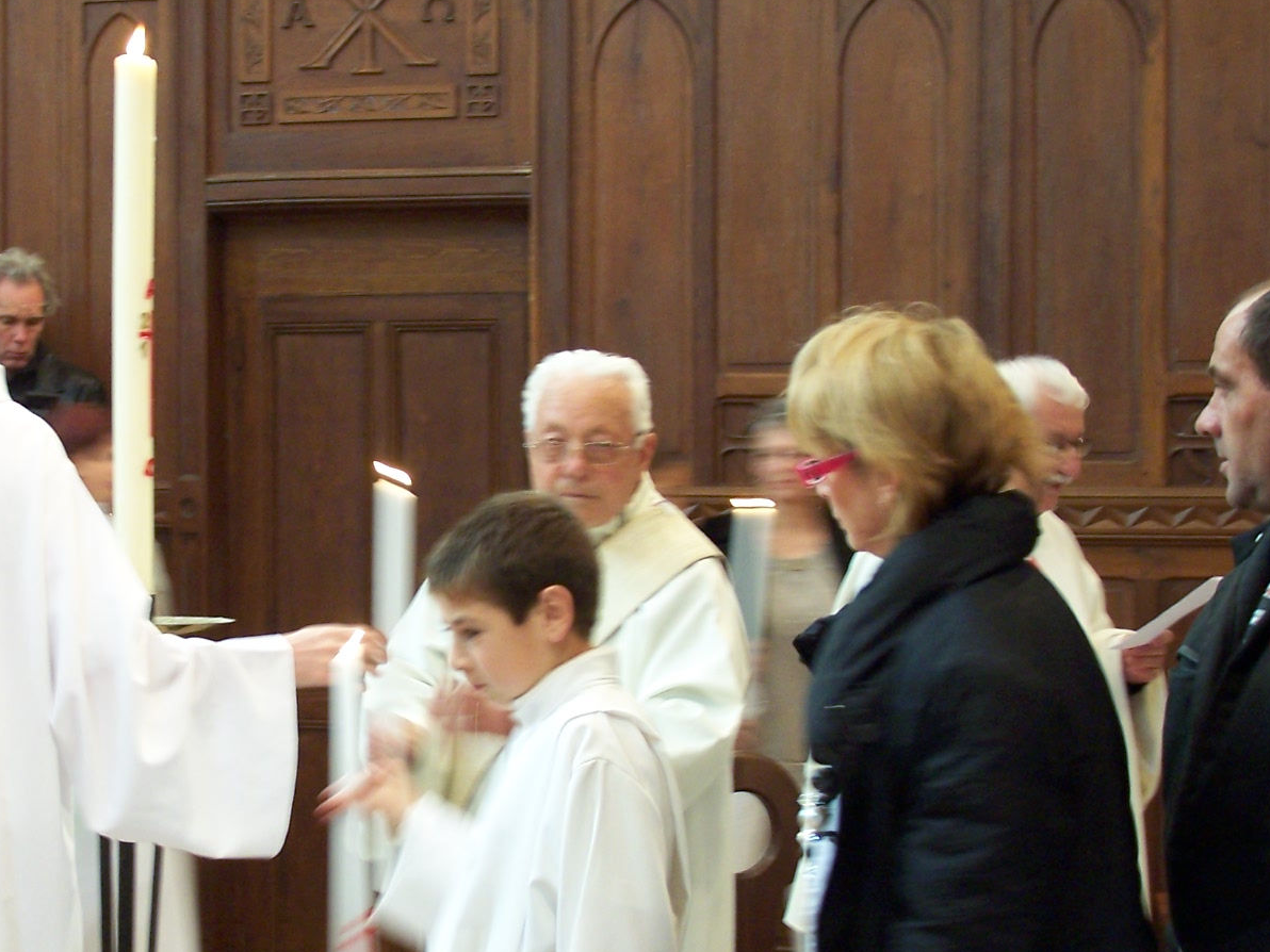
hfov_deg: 23.7
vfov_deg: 18.0
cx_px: 402
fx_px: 3008
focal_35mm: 82
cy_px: 562
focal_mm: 9.8
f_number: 3.2
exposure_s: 1/10
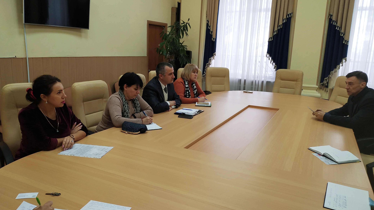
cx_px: 184
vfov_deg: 42.9
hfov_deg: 69.9
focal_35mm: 27
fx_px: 268
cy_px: 107
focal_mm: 3.94
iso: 250
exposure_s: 1/100
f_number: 1.9
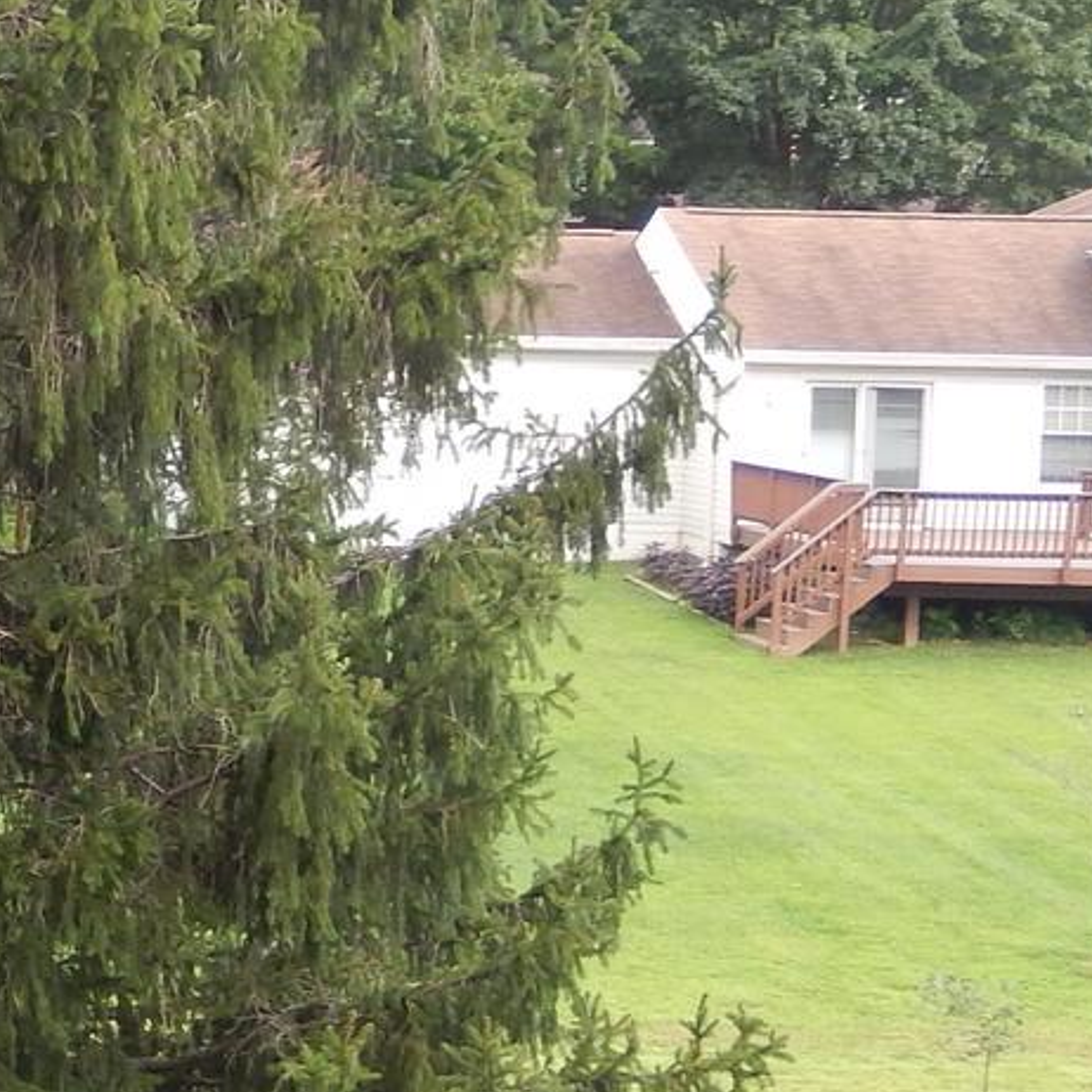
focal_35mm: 141
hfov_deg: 11.7
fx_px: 5032
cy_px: 638
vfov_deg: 12.4
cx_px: -693
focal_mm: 6.5
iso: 125
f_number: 4
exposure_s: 1/50
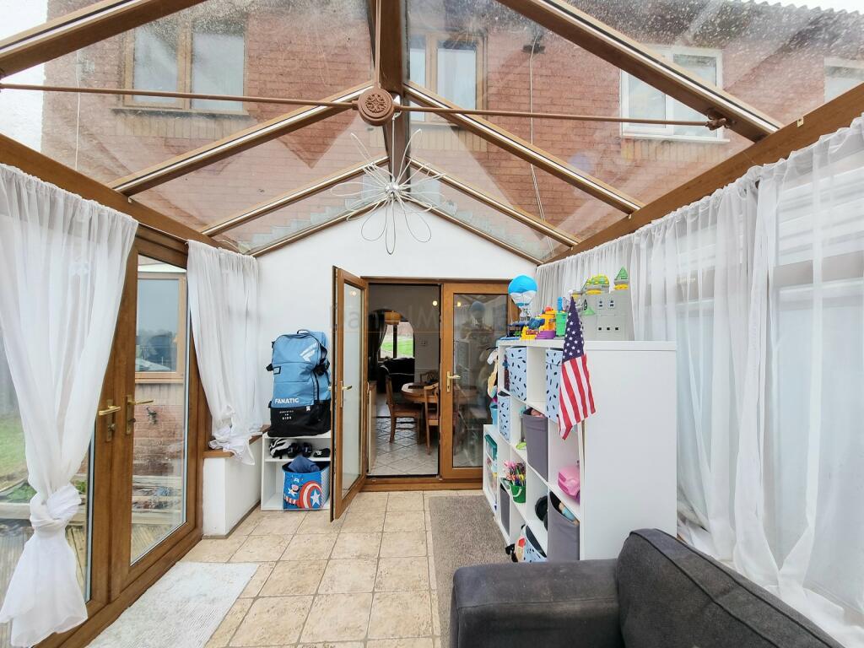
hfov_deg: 106.2
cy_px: 324
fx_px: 324
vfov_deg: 89.9
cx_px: 432
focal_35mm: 13
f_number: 2.2
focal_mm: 2.2
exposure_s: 1/132
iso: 50
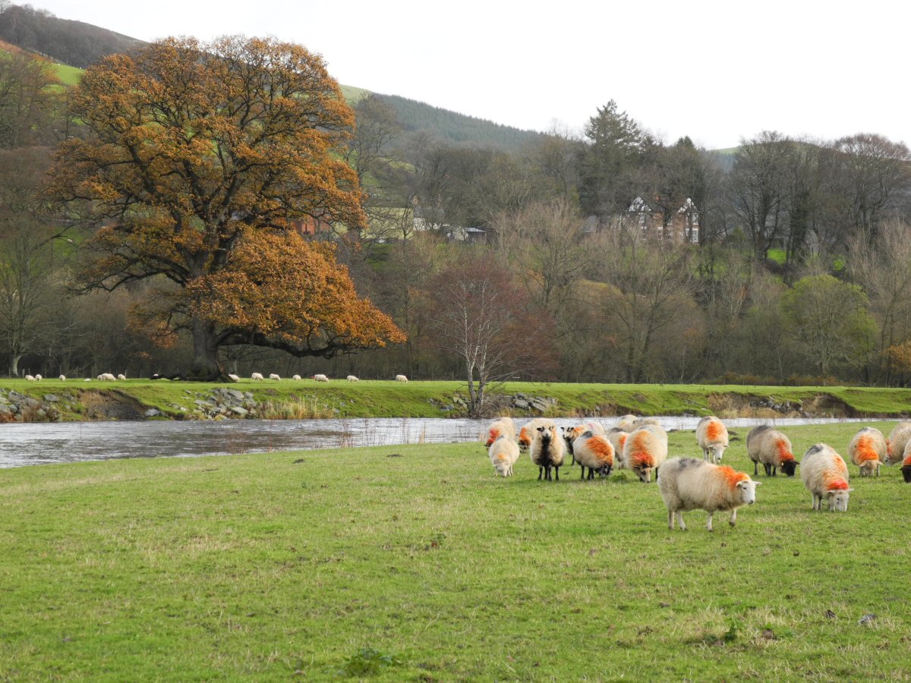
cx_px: 456
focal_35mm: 119
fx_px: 3132
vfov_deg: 12.5
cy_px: 342
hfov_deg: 16.6
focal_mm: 25.4
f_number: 4.5
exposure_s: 1/118
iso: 100
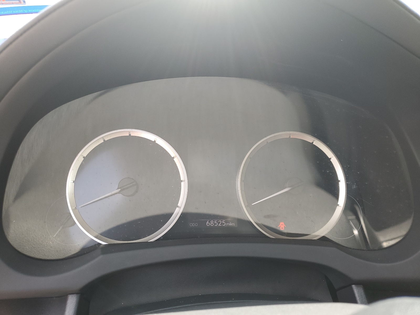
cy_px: 158
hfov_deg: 67.3
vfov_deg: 53.1
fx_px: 315
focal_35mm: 26
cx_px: 210
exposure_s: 1/204
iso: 50
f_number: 1.5
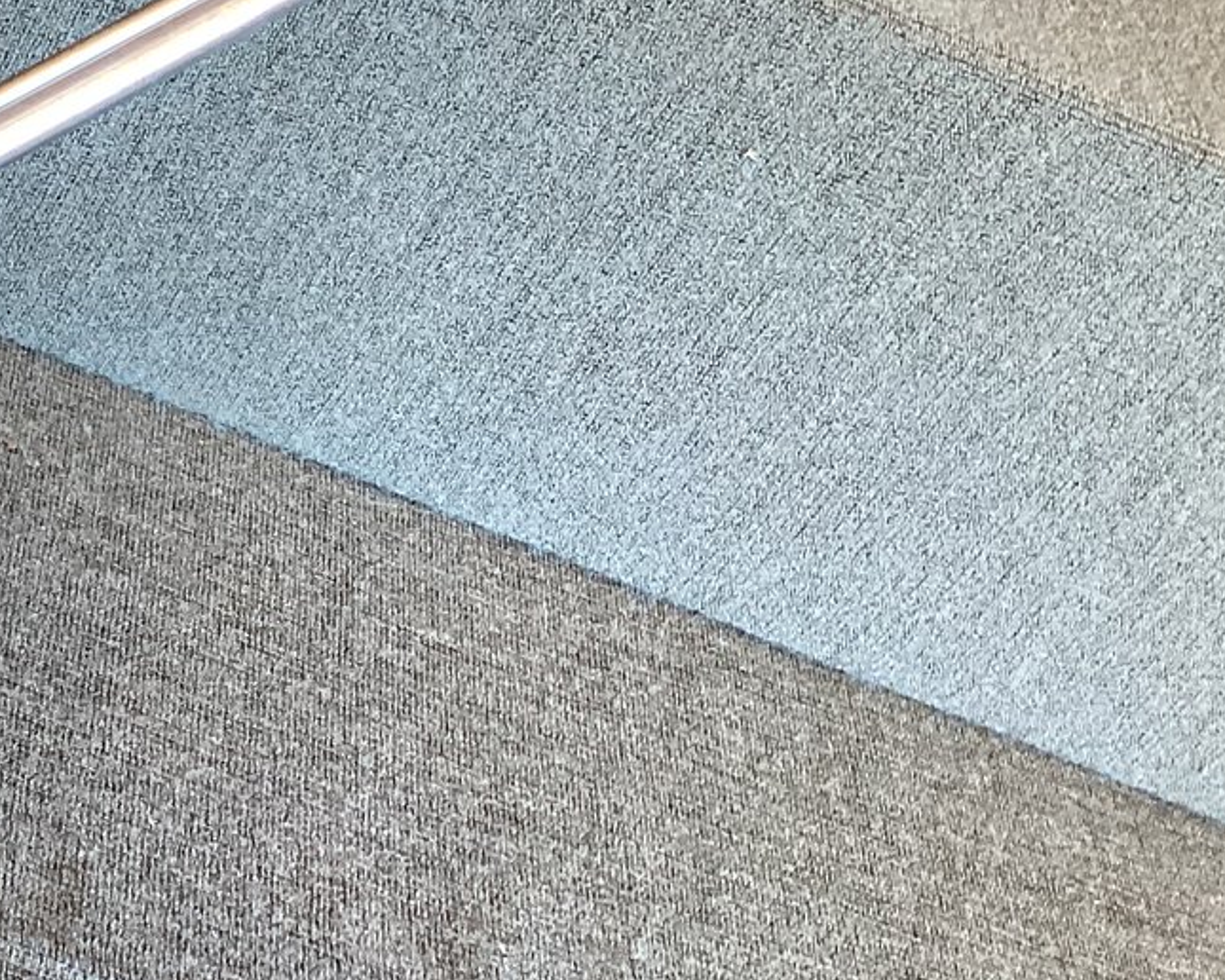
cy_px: 162
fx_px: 2574
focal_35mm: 71
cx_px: -105
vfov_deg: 21.2
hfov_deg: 25.0
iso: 160
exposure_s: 1/60
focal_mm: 3.3
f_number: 2.4
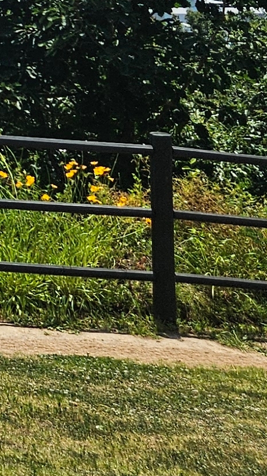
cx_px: -519
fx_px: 1536
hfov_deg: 8.4
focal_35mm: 122
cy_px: -288
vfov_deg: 15.8
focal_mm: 5.4
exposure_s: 1/4291
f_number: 1.8
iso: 25
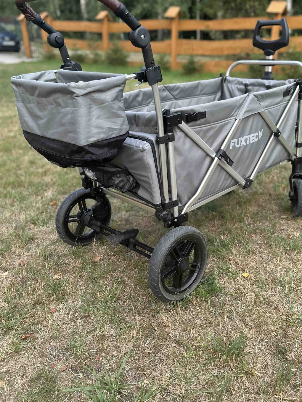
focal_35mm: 33
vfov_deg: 55.3
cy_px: 188
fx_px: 384
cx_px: 184
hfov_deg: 42.7
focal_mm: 6.86
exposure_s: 1/121
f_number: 1.78
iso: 64
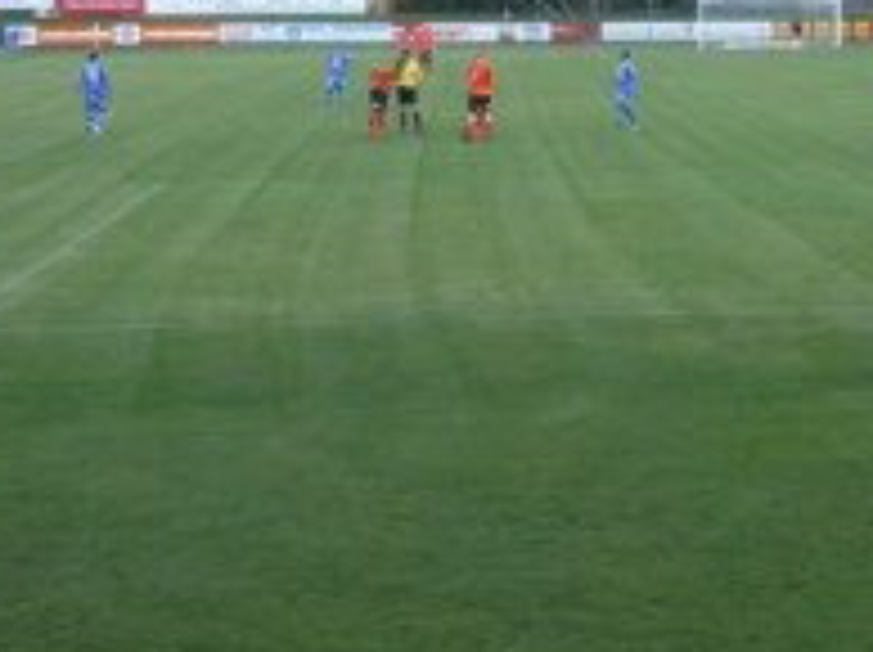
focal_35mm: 93
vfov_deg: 15.7
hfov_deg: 20.5
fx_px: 2343
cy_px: 99
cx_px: 855
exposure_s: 1/60
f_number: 3.5
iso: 100
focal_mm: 5.4
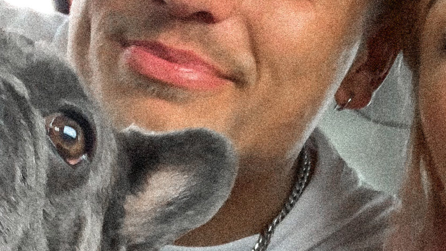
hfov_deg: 20.0
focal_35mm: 107
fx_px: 1265
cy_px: 278
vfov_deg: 11.2
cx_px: 237
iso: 125
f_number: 2.2
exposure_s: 1/60
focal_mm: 2.87
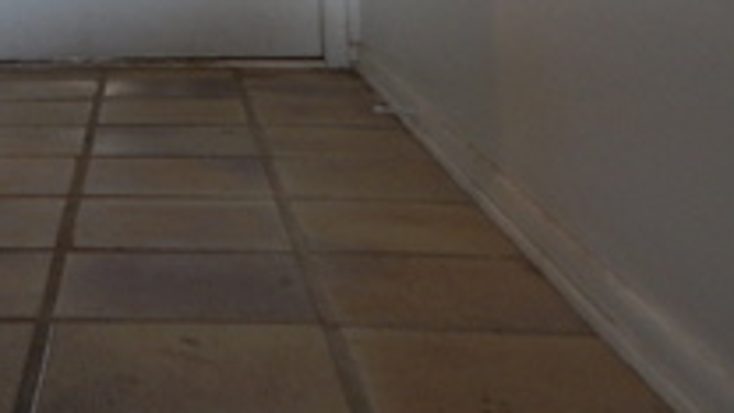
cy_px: -205
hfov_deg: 25.6
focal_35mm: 77
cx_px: -64
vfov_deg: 14.6
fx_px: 1499
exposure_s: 1/30
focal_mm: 4
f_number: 3
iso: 160
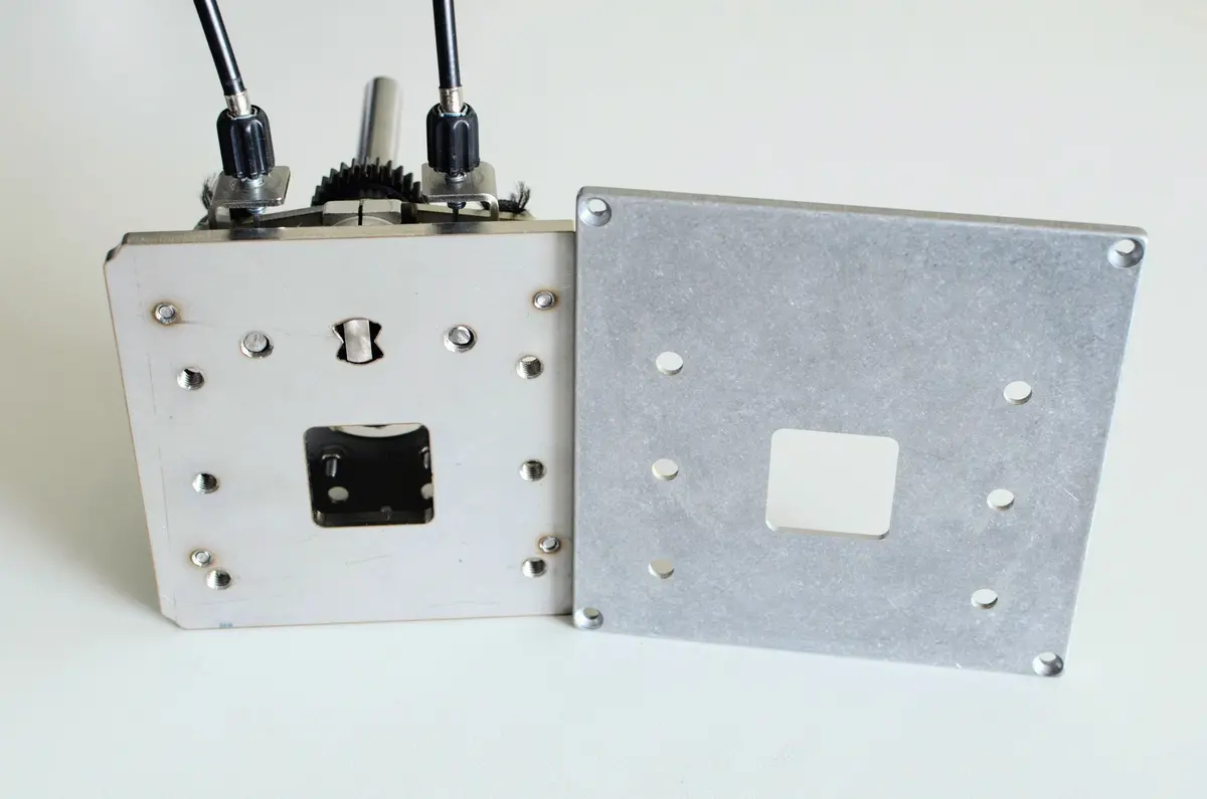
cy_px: 400
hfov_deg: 37.9
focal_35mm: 52
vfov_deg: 25.6
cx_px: 604
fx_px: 1757
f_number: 5.6
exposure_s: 1/100
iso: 800
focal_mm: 35
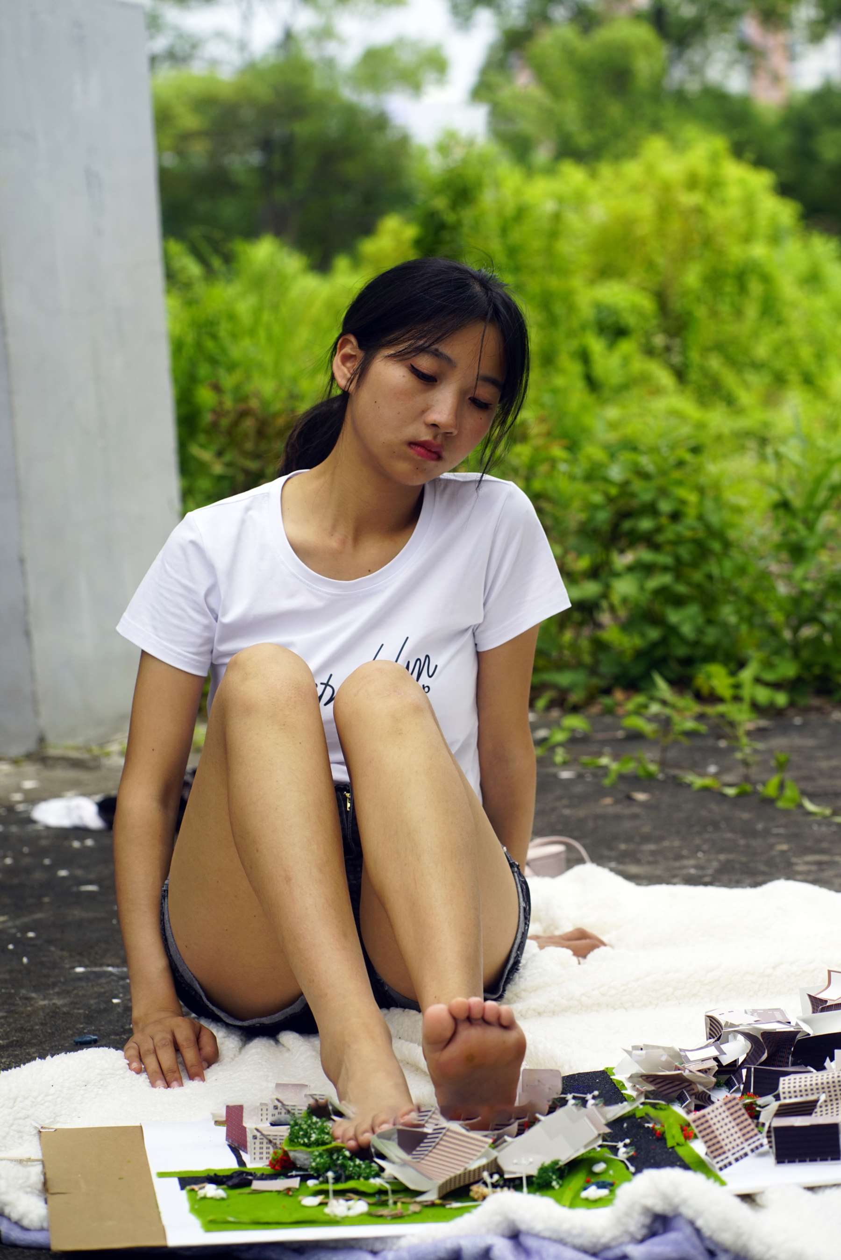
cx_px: 420
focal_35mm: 85
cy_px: 630
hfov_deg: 16.1
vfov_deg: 23.9
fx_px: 2976
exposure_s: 1/1250
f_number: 4.5
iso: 400
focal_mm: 85
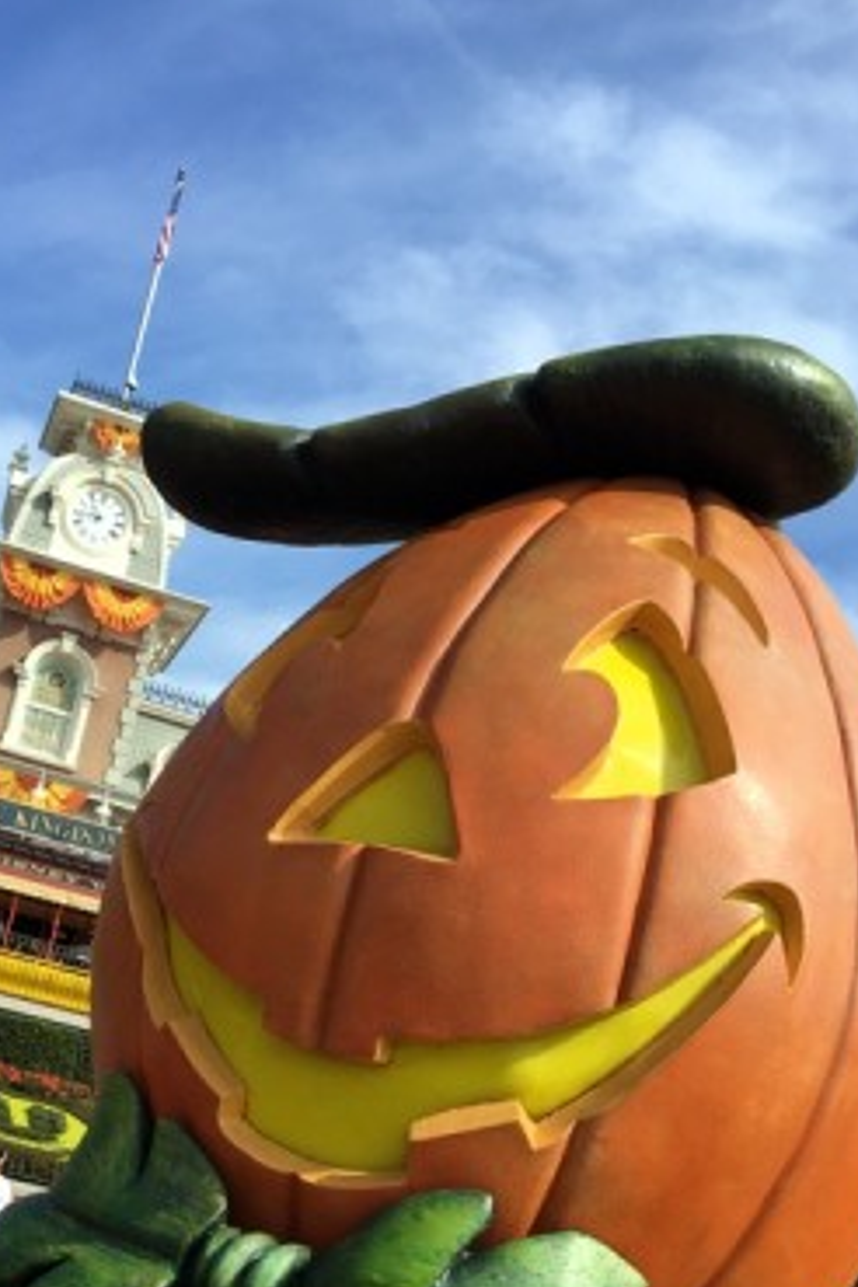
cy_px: 924
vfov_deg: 39.5
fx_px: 1752
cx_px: 237
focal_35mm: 49
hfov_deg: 27.2
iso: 25
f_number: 2.2
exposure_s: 1/1202
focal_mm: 4.15
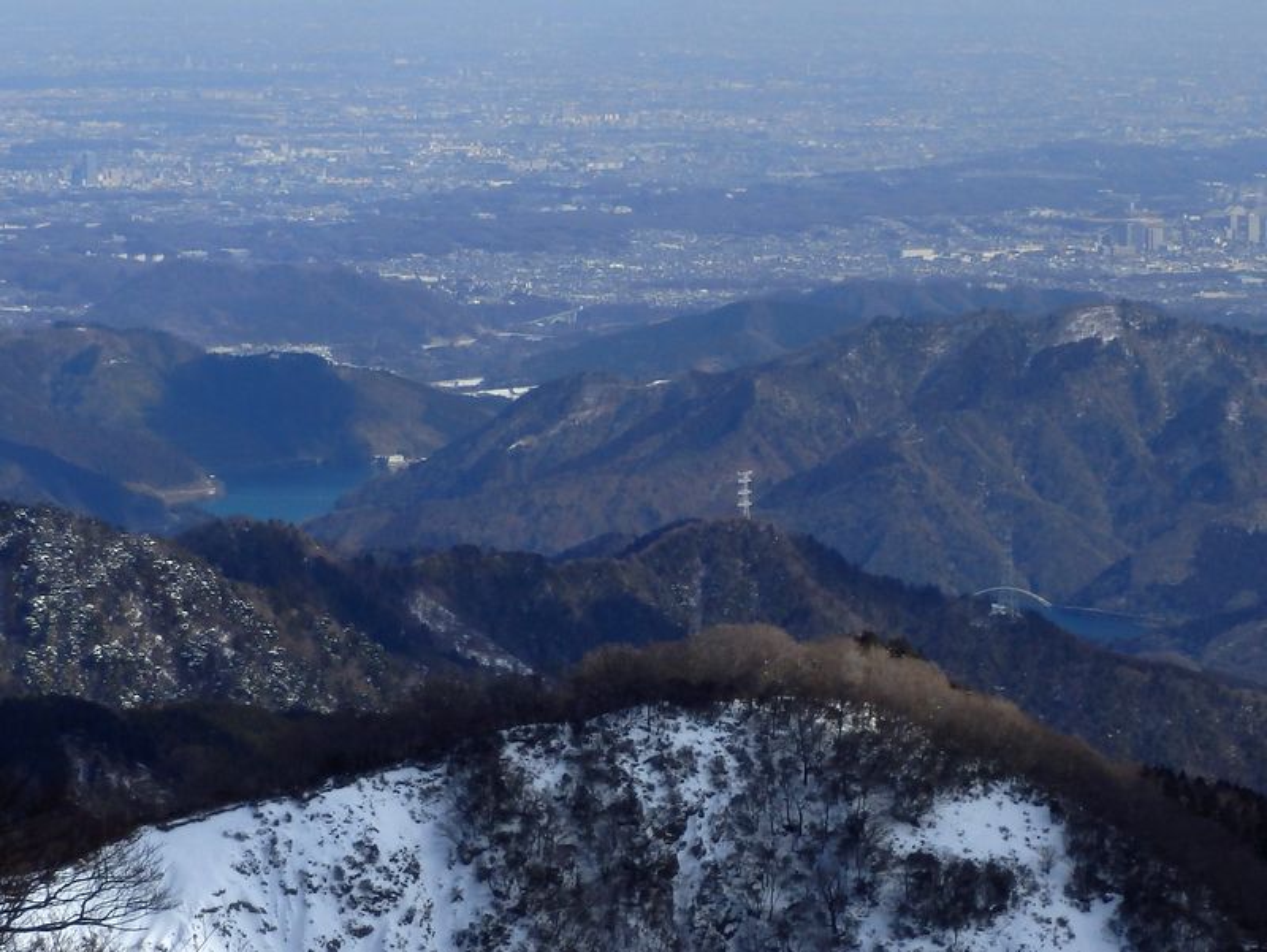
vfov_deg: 13.4
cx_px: 634
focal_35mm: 111
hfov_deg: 17.7
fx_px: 4065
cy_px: 476
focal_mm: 19.6
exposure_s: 1/160
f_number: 14
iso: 80
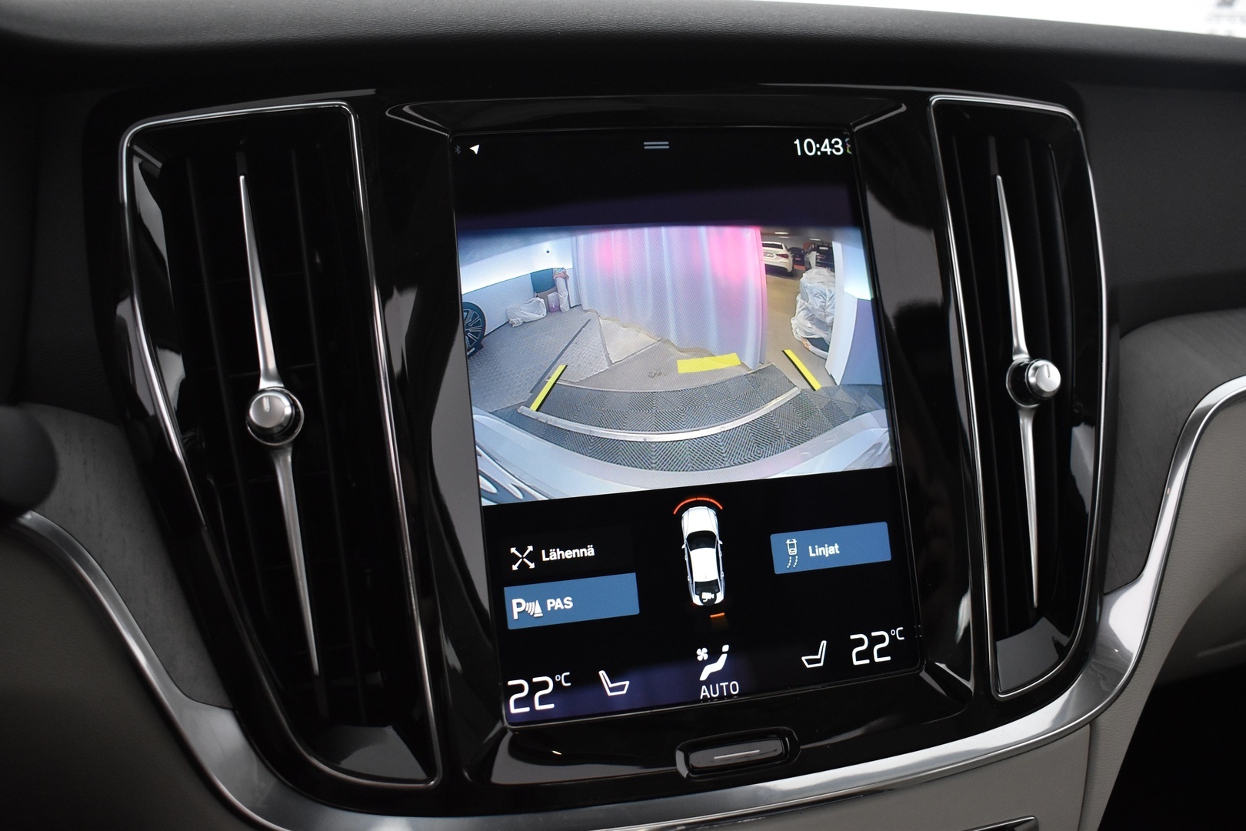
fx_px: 1246
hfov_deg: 53.1
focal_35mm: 36
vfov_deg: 36.9
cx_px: 623
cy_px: 416
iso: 1800
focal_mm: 24
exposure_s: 1/40
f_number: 3.8
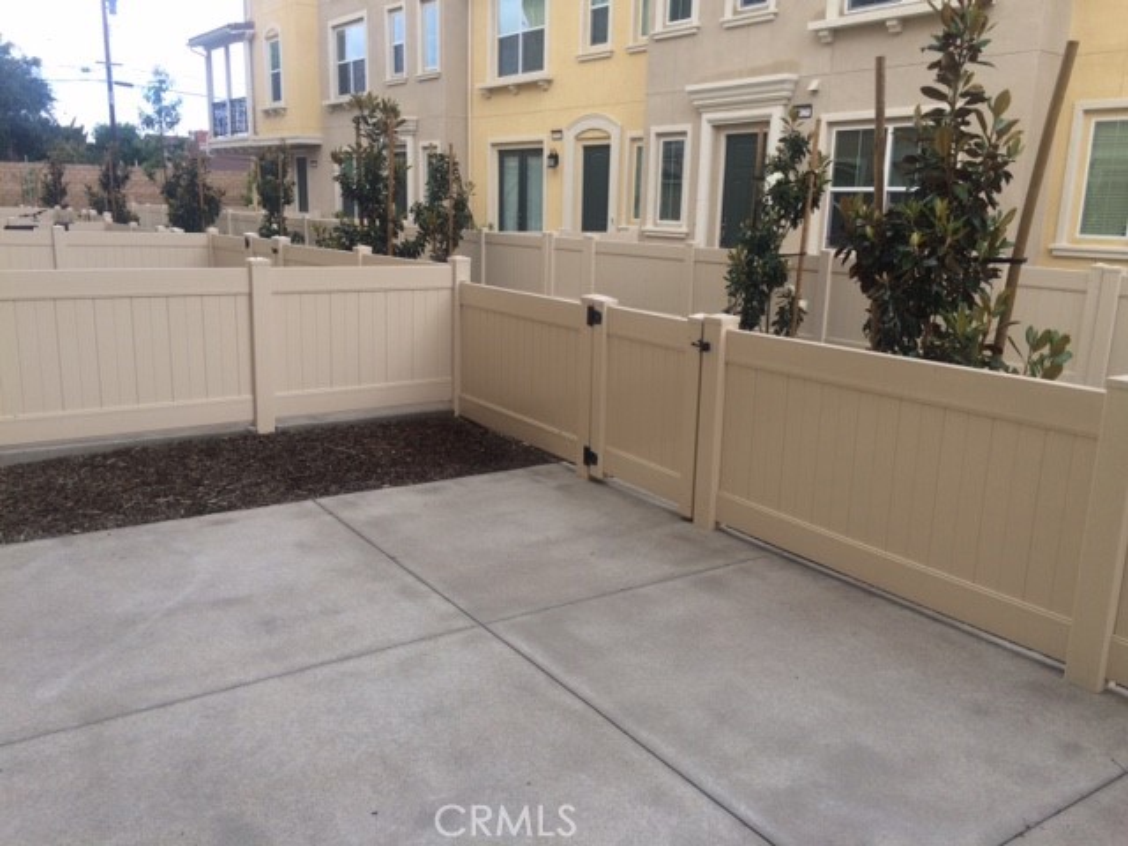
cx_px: 564
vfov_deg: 48.2
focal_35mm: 29
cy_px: 423
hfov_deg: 61.7
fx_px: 945
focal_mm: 4.15
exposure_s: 1/641
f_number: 2.2
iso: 32
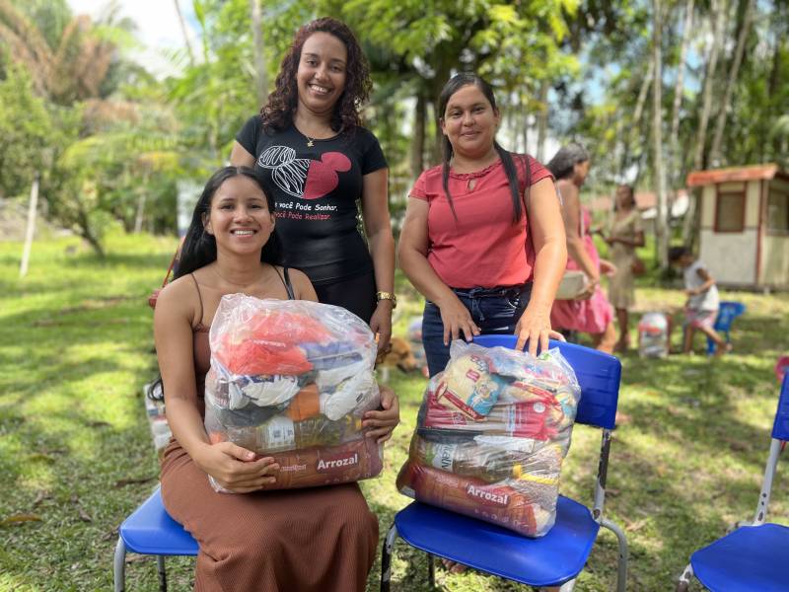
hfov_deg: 67.3
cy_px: 296
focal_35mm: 26
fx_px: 593
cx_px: 394
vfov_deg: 53.1
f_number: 1.6
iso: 50
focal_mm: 5.1
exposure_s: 1/477
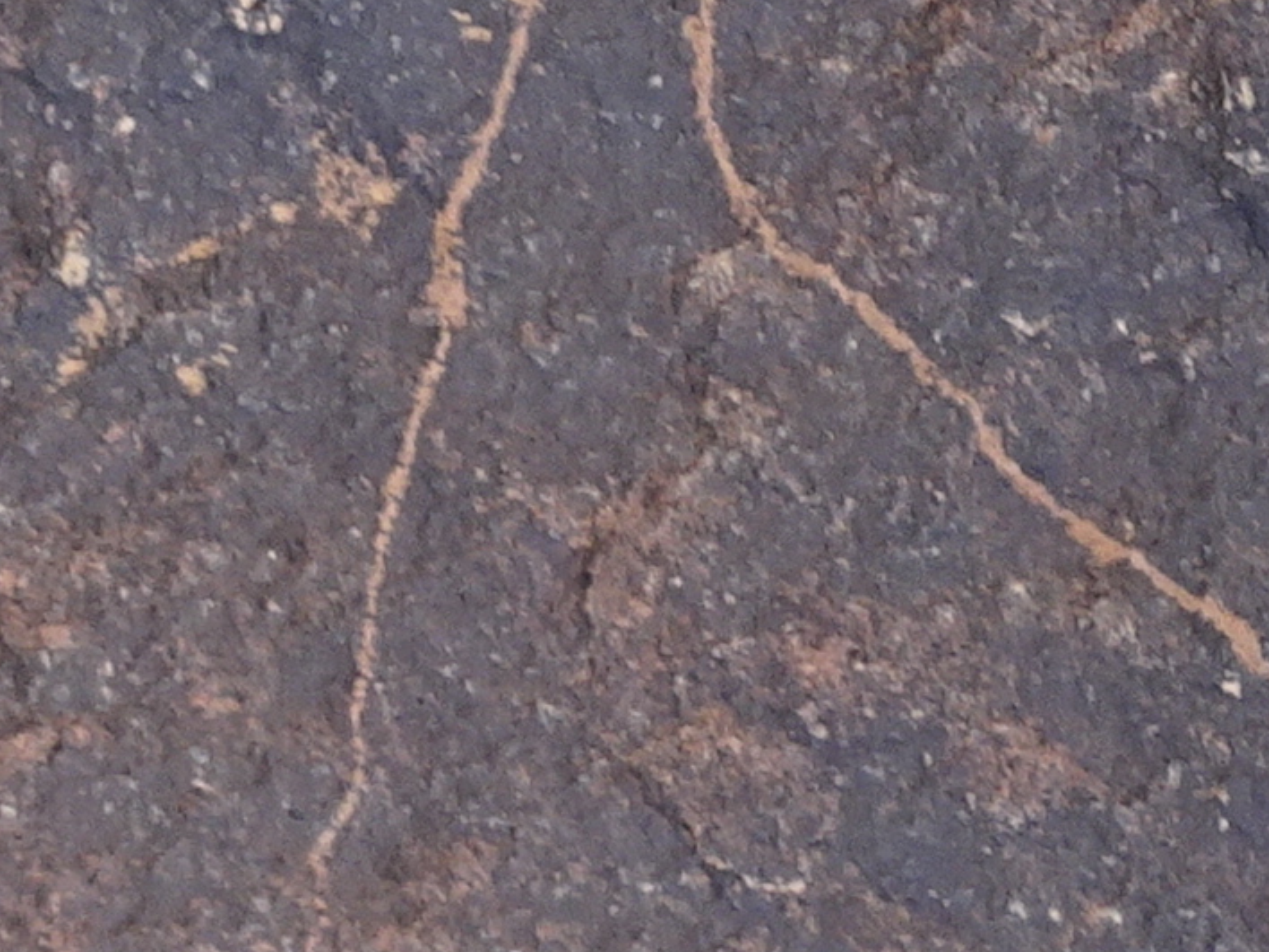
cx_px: 1377
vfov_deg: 8.9
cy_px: 204
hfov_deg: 11.7
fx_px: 6085
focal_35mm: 166
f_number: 3.5
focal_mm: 4.1
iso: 80
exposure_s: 1/125
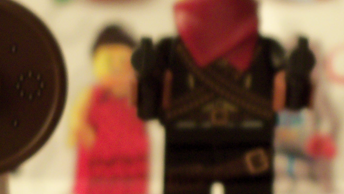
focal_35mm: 113
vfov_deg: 10.7
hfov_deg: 18.9
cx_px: 219
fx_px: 1031
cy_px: 19
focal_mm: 5.7
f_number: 2.9
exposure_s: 1/30
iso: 100
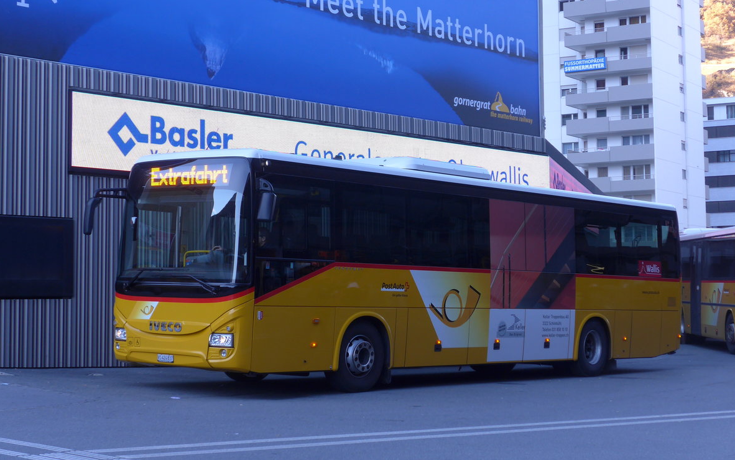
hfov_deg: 29.0
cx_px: 370
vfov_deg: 18.3
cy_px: 185
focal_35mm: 71
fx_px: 1422
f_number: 3.9
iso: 125
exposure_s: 1/80
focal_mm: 13.4
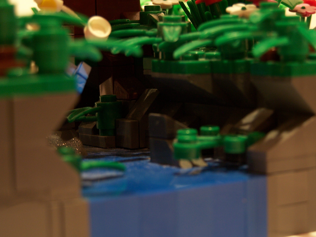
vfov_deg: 12.7
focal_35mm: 117
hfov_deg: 16.8
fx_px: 1068
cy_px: 118
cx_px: 158
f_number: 3.2
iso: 80
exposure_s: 1/3
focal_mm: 19.4
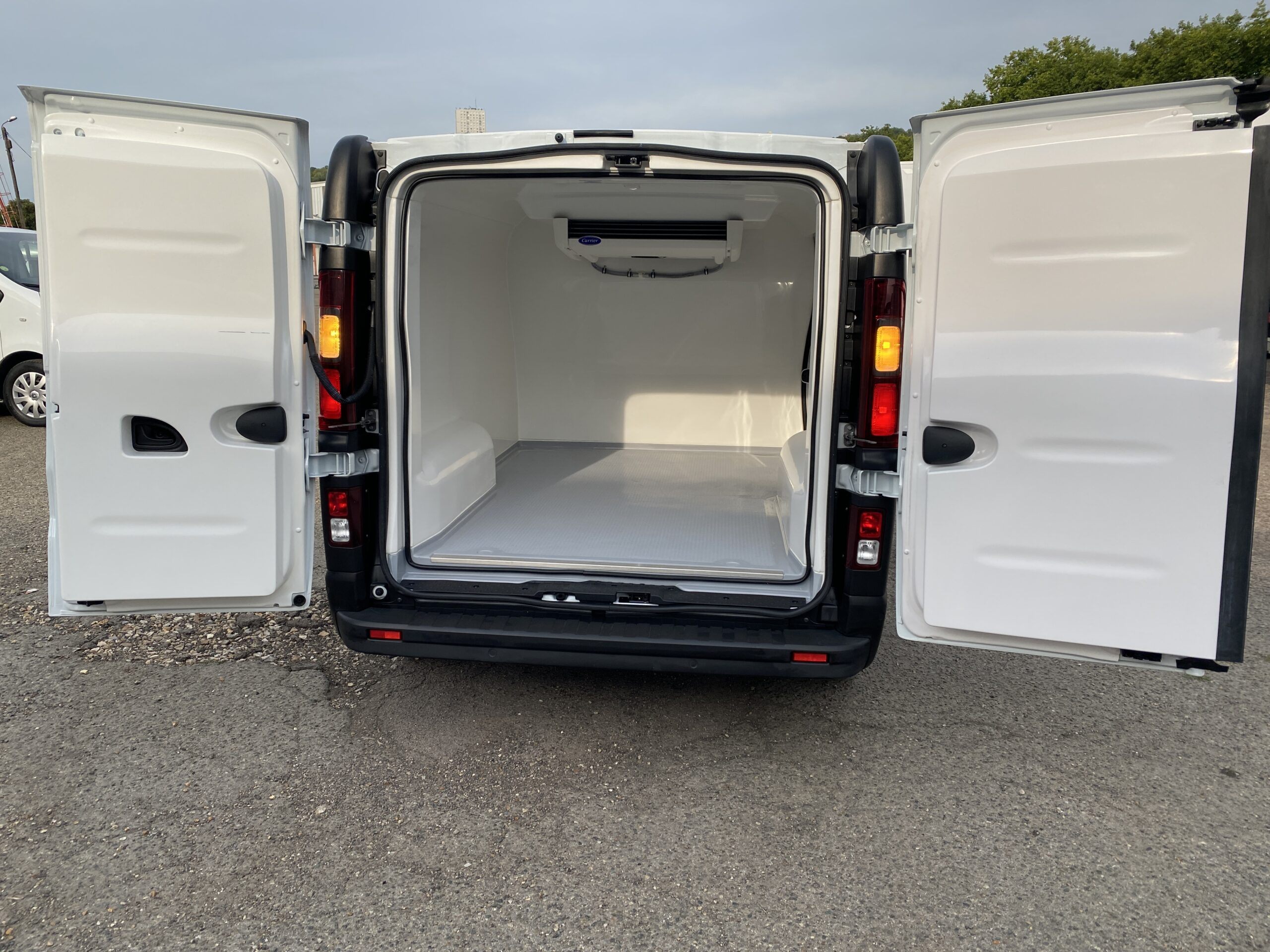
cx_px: 635
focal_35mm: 26
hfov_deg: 67.3
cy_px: 476
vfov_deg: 53.1
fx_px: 954
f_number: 1.8
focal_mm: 4.25
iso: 32
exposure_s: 1/1838
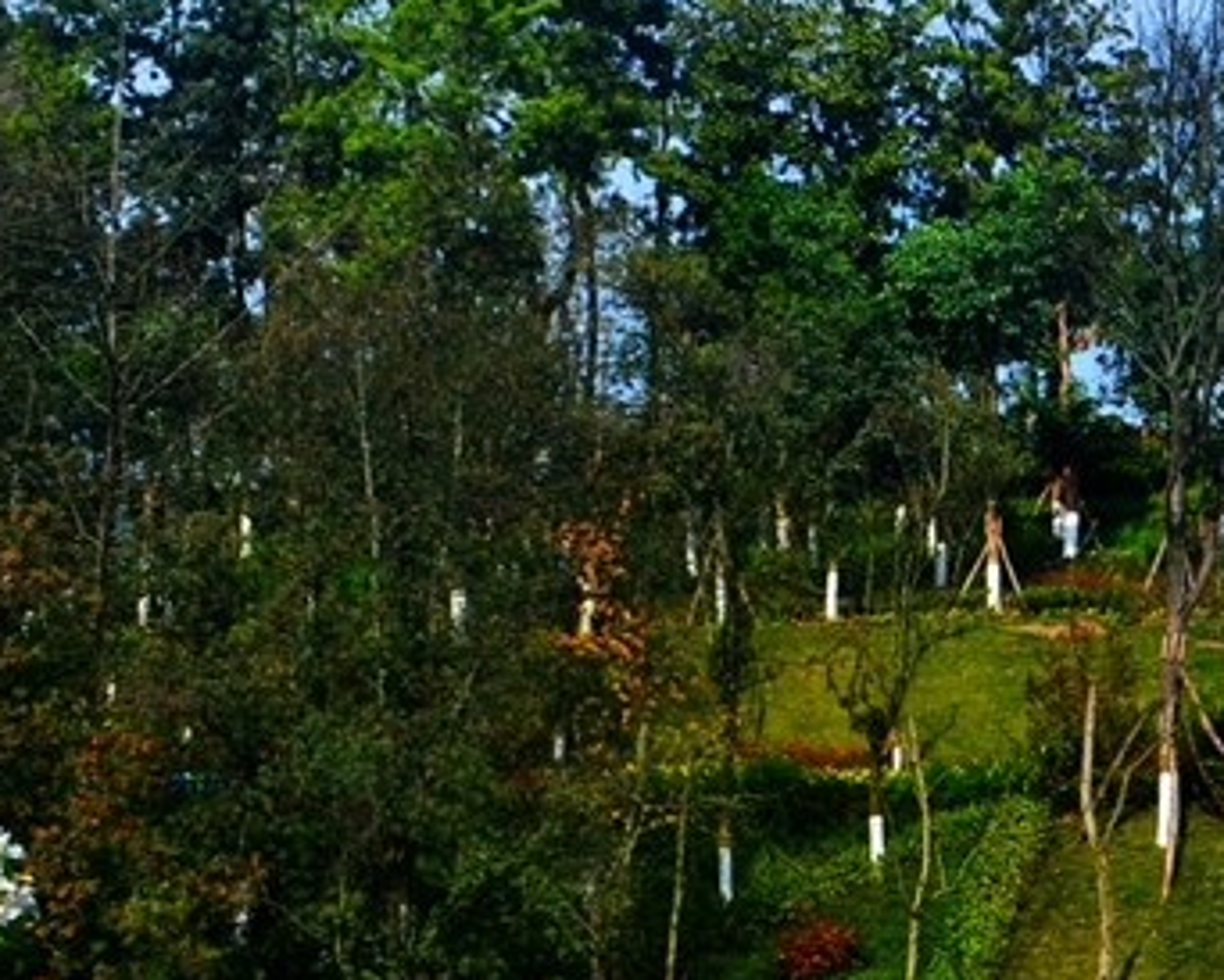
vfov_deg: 15.7
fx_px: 3552
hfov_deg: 18.9
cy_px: 474
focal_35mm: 98
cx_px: 1281
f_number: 11
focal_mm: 22
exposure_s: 1/400
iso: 400
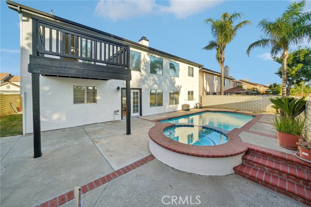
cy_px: 104
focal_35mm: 12
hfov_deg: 112.6
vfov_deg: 89.9
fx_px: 104
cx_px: 156
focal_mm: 12
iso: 100
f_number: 8
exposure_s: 1/125
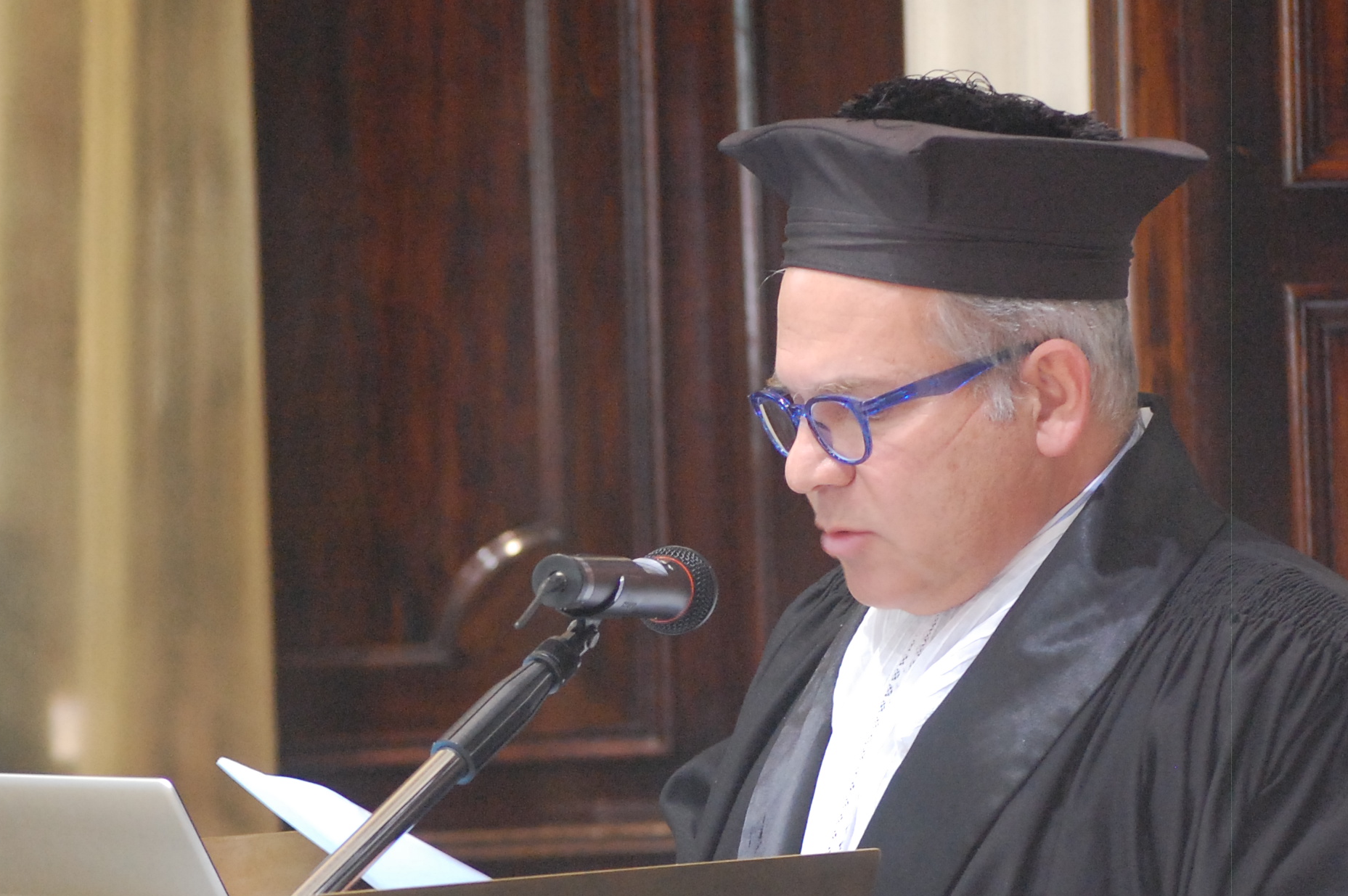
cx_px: 570
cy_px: 569
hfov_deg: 8.5
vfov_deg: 5.6
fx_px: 9092
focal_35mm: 243
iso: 1600
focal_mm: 100
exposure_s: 1/15
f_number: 4.5
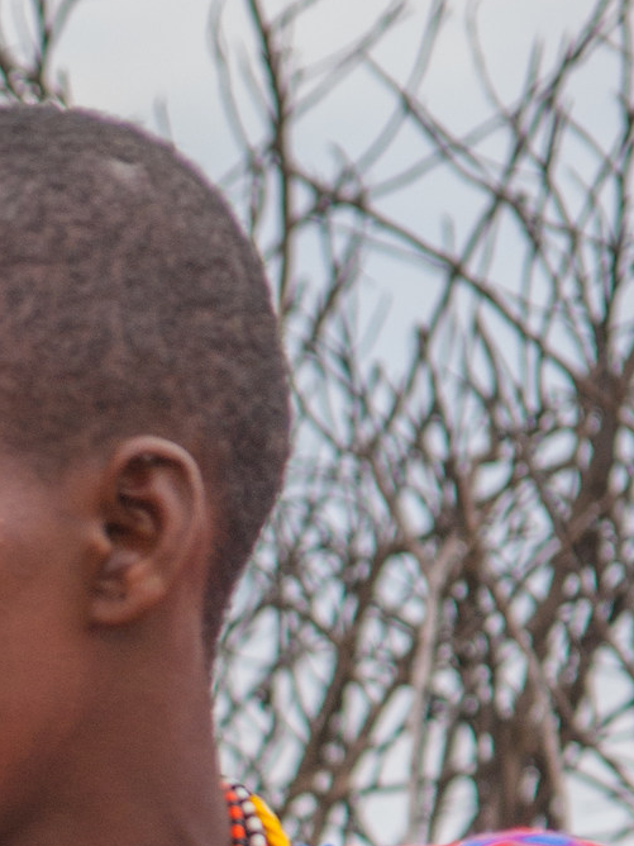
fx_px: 9475
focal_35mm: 388
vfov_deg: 5.1
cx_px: -340
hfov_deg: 3.8
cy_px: 1380
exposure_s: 1/125
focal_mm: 54
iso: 160
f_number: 3.5
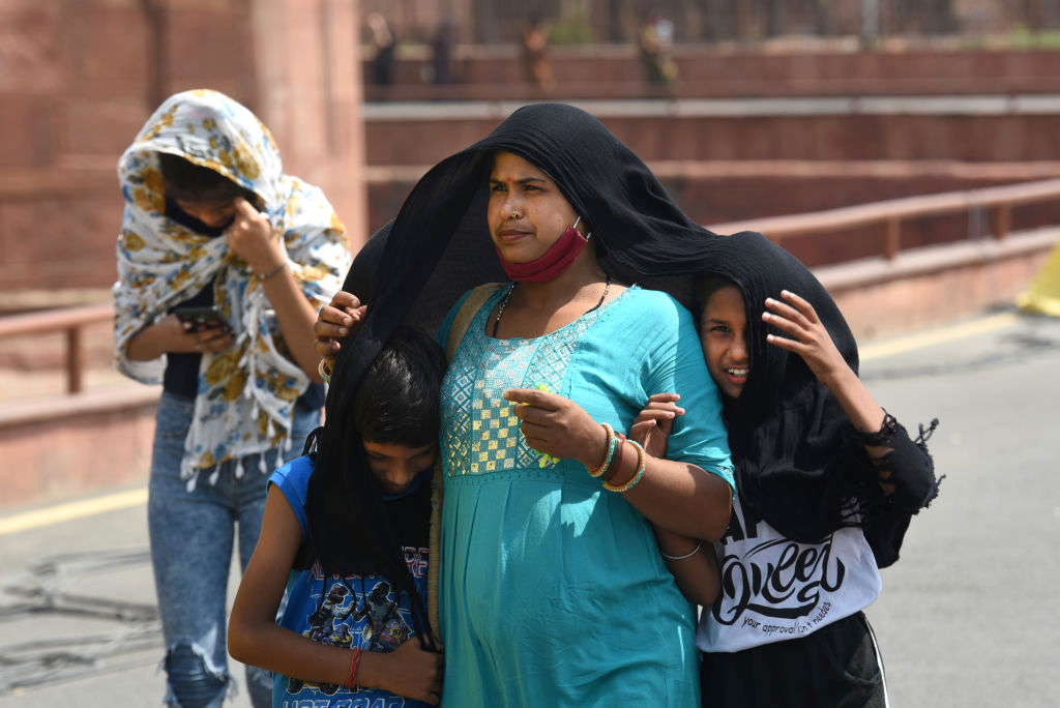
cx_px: 530
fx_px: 5155
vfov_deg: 7.9
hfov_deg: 11.7
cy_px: 354
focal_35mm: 175
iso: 125
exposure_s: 1/250
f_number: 7.1
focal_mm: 175
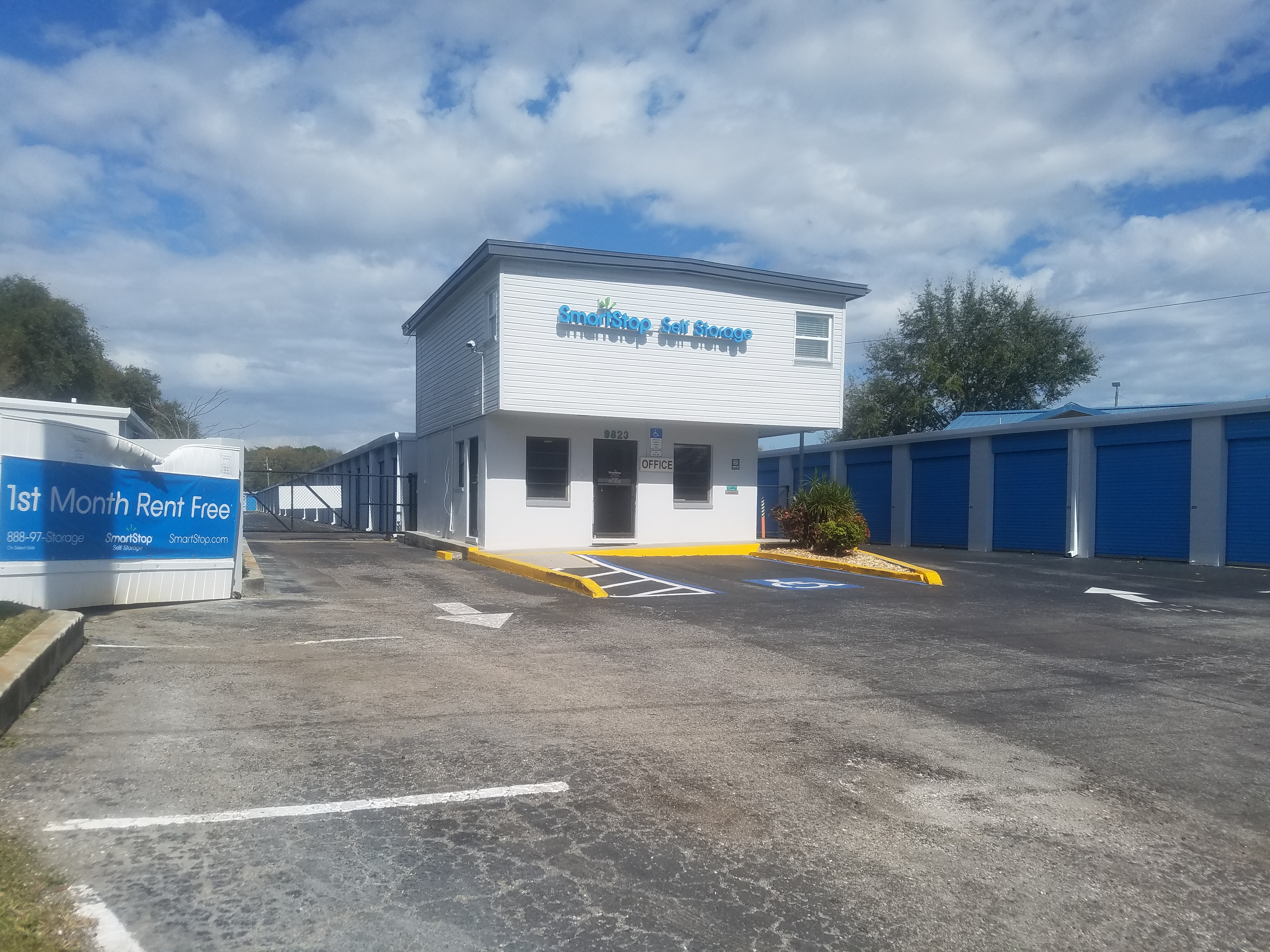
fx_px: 954
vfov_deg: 53.1
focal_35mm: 26
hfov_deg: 67.3
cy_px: 476
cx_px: 635
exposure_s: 1/4800
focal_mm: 4.2
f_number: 1.7
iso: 50
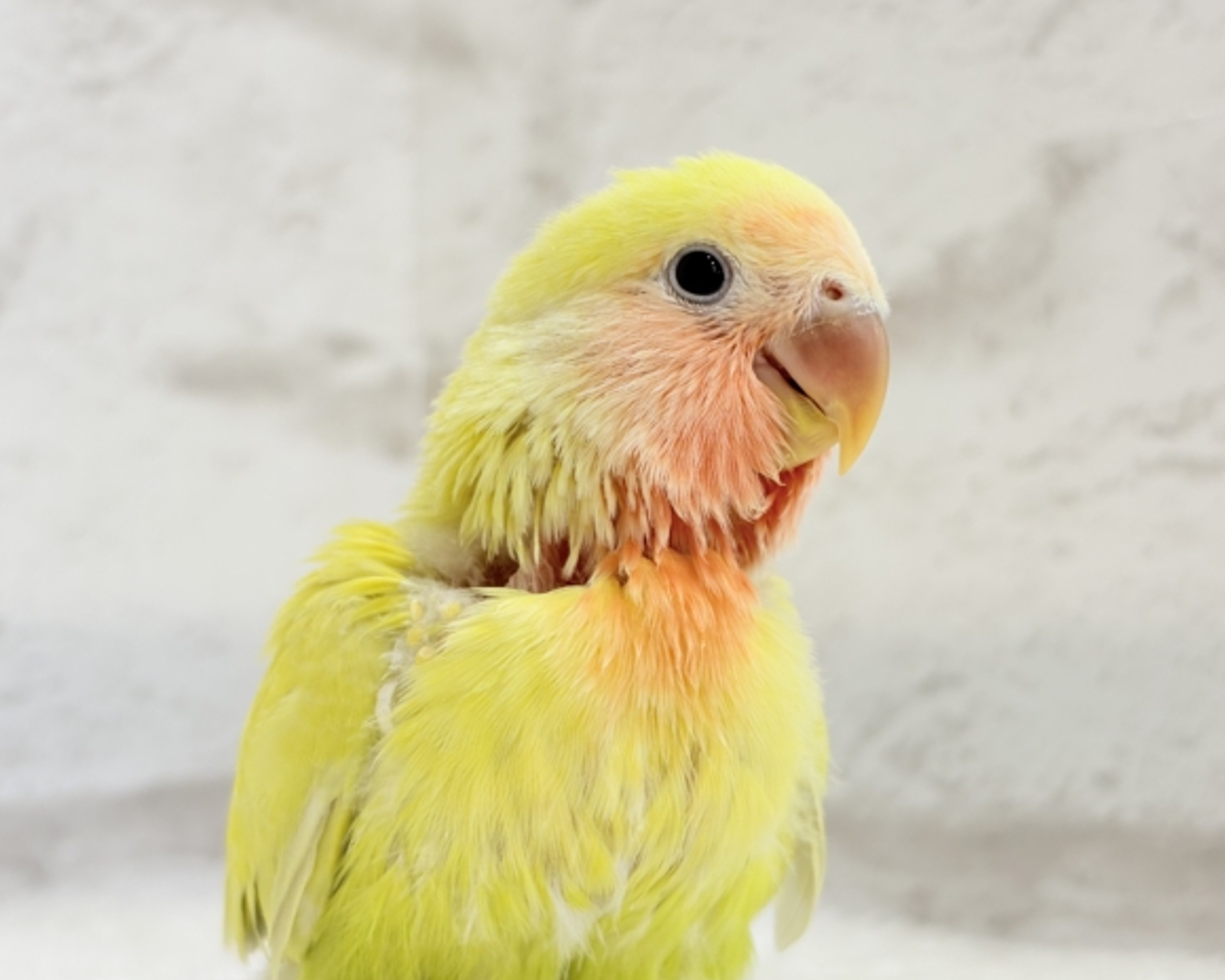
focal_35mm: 56
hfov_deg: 33.6
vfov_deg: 27.1
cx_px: 653
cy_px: 479
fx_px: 2030
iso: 40
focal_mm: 5.96
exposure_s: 1/50
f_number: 1.6
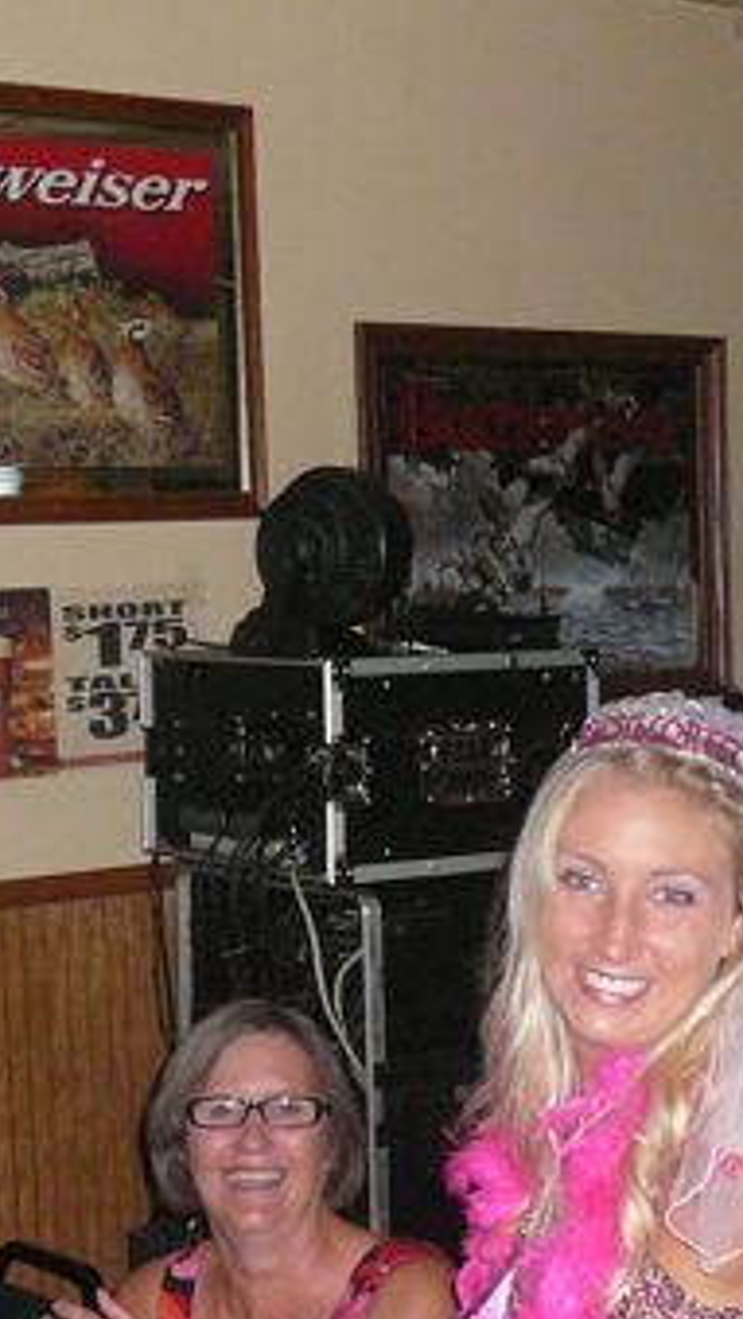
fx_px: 2519
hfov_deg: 16.8
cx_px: 335
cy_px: 895
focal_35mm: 72
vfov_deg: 29.1
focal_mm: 5.2
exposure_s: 1/30
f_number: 2.8
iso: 400
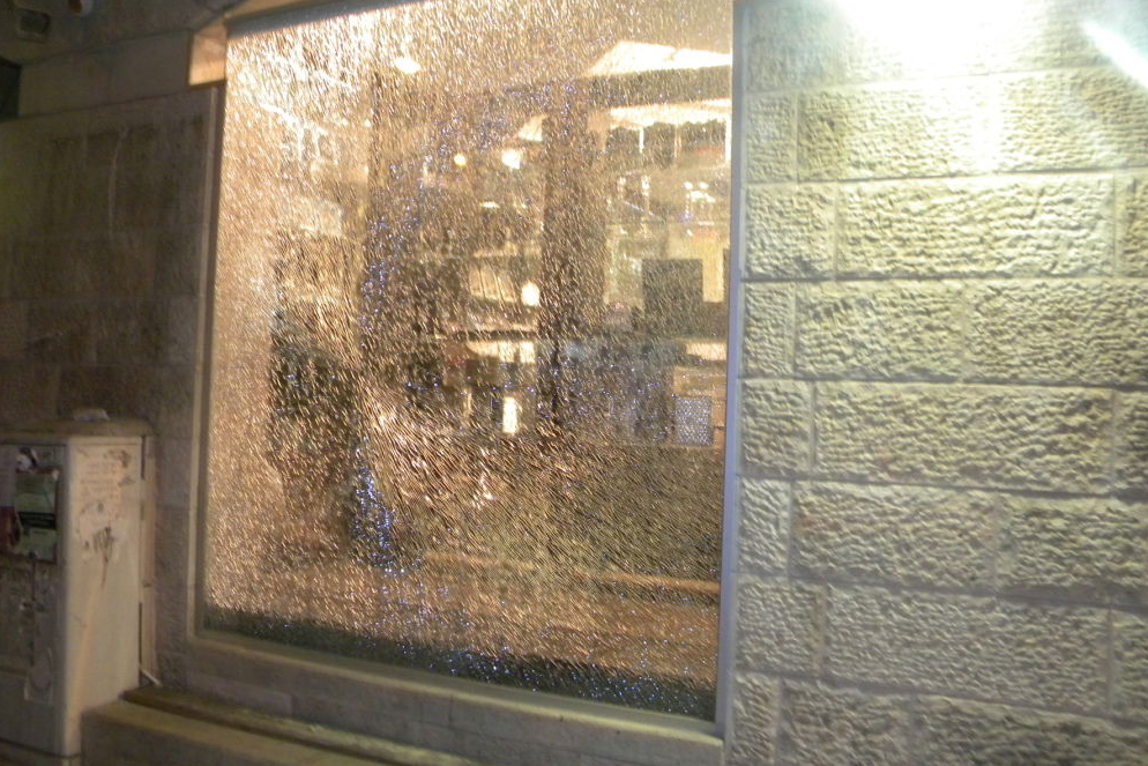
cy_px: 381
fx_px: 957
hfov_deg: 61.9
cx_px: 579
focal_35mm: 30
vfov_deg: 43.6
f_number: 3.5
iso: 400
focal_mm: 5
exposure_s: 1/26
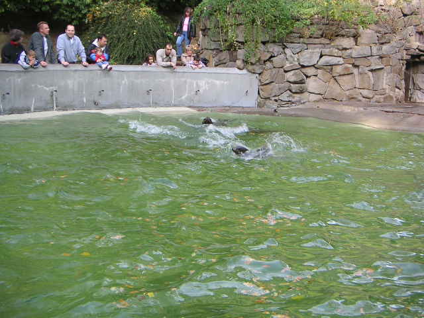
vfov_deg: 25.7
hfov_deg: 33.8
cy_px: 159
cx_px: 212
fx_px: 698
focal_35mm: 57
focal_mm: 7.5
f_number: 3.2
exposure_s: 1/90
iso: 64
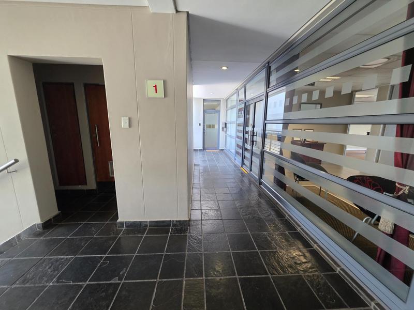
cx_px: 207
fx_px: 155
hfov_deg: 106.2
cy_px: 155
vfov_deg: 89.9
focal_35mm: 13
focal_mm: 2.2
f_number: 1.9
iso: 160
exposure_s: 1/50
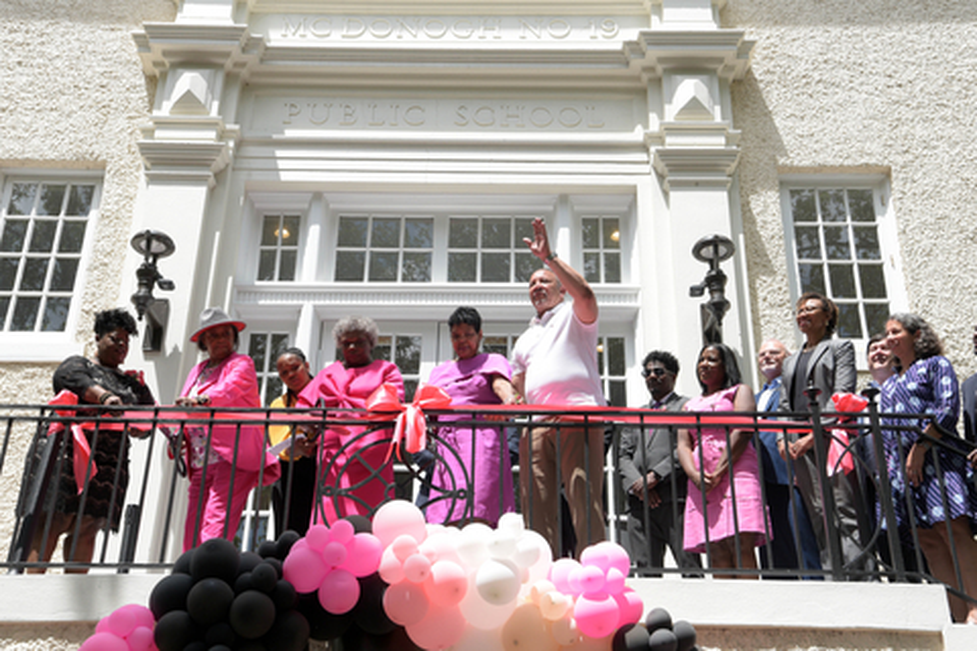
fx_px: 1303
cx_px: 488
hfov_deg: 41.1
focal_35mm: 48
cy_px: 326
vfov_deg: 28.1
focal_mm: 48
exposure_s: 1/400
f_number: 10
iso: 400
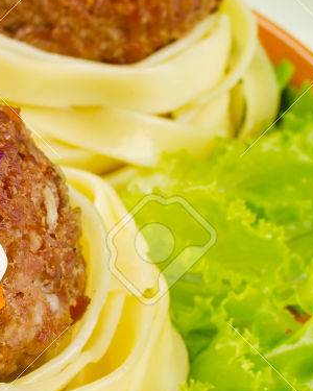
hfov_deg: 9.0
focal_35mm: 171
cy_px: 204
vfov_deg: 11.3
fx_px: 1976
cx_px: -39
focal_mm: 35
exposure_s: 1/125
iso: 100
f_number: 9
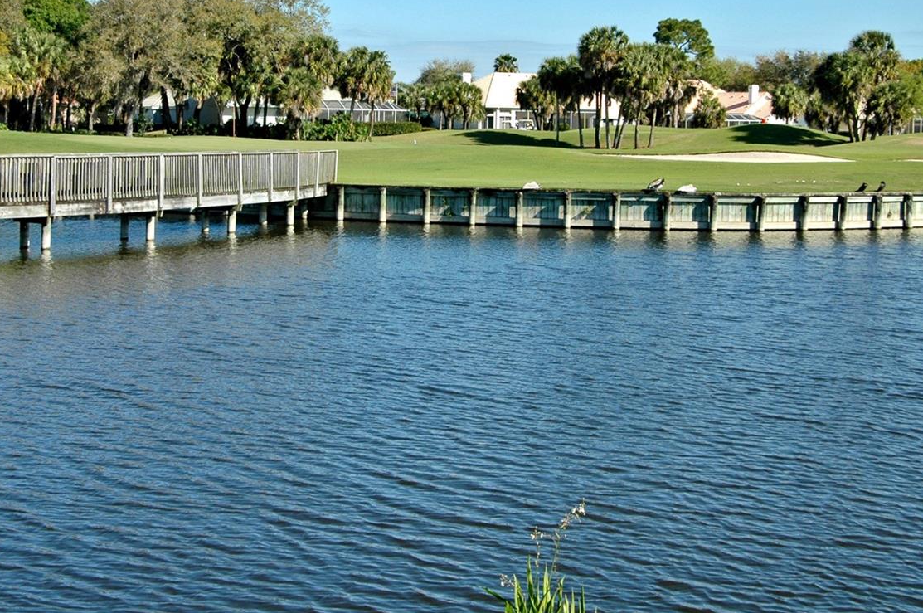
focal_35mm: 69
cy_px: 192
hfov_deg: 29.3
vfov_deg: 19.6
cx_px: 417
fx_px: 1767
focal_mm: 32
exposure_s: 1/320
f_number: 9
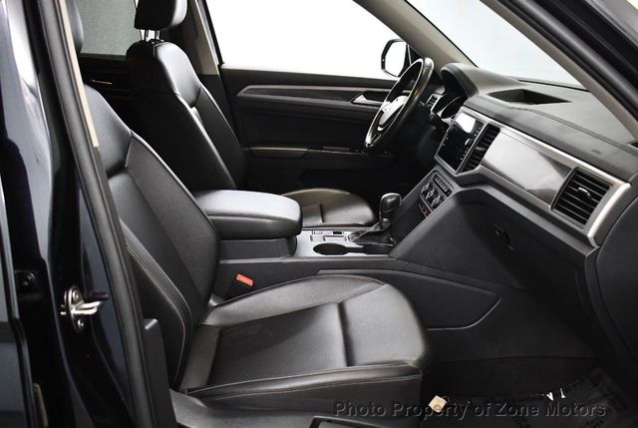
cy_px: 214
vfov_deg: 37.0
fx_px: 639
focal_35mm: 36
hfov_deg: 53.1
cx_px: 319
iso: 3200
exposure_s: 1/125
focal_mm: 18
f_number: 3.5
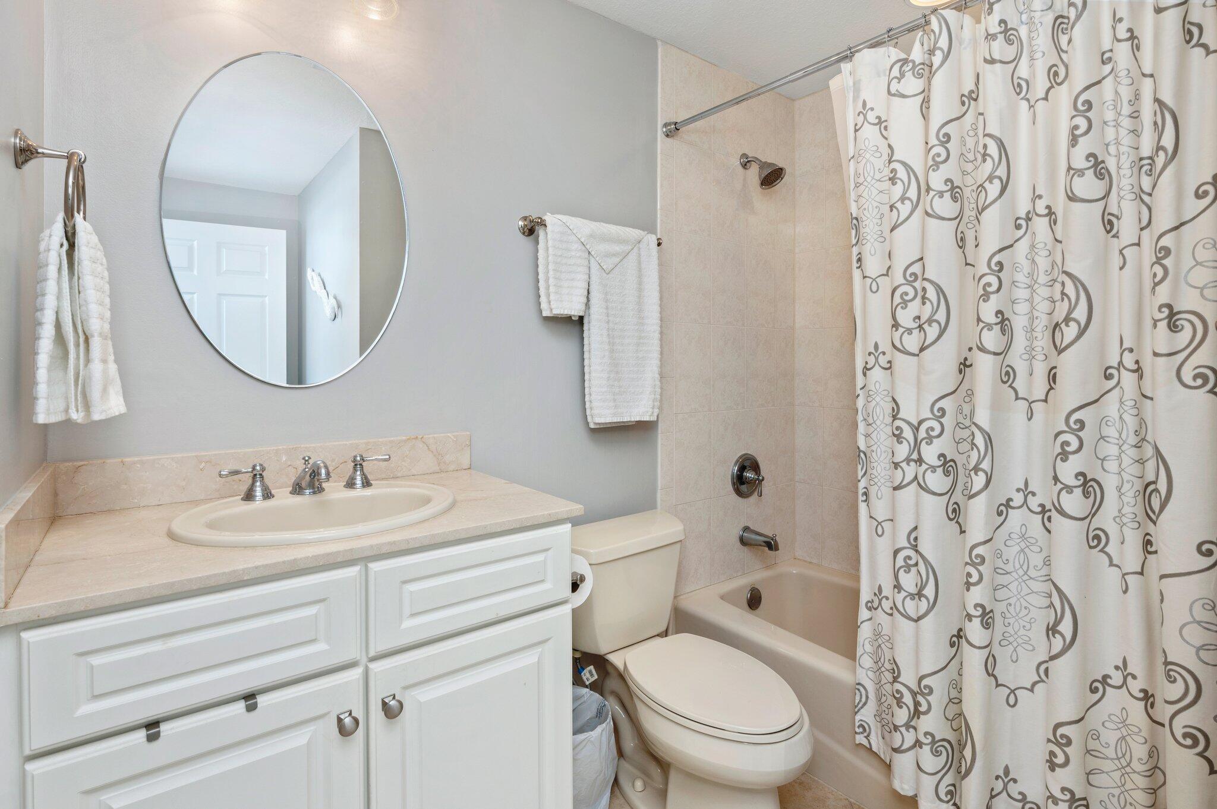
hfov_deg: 93.3
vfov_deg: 70.3
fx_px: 574
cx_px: 608
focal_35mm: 17
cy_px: 404
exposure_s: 1/30
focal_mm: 17
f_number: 9
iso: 100
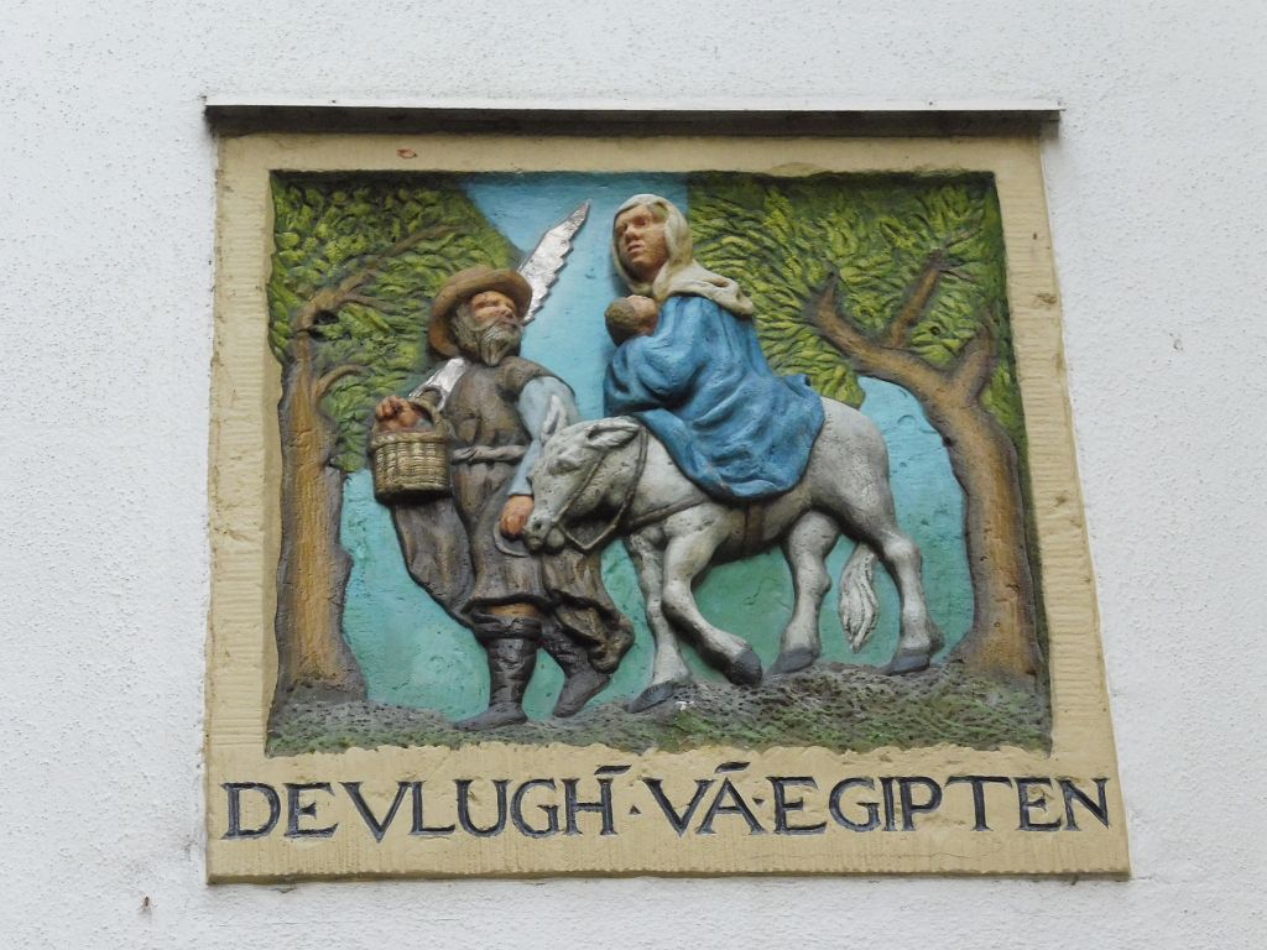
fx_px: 4209
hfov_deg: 17.1
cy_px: 475
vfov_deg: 12.9
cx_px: 634
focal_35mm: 115
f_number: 5.3
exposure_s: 1/20
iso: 400
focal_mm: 20.6
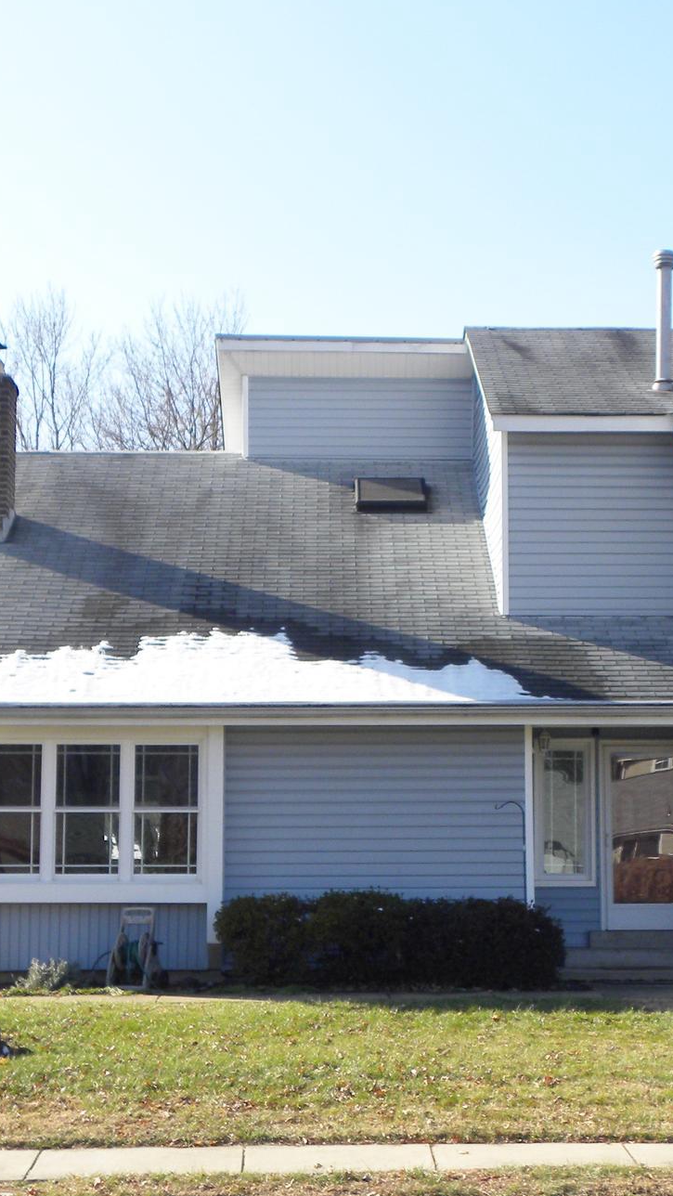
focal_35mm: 71
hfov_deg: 17.0
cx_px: 418
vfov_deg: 29.7
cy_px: 601
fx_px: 2251
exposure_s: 1/561
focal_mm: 7.3
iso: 64
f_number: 3.2
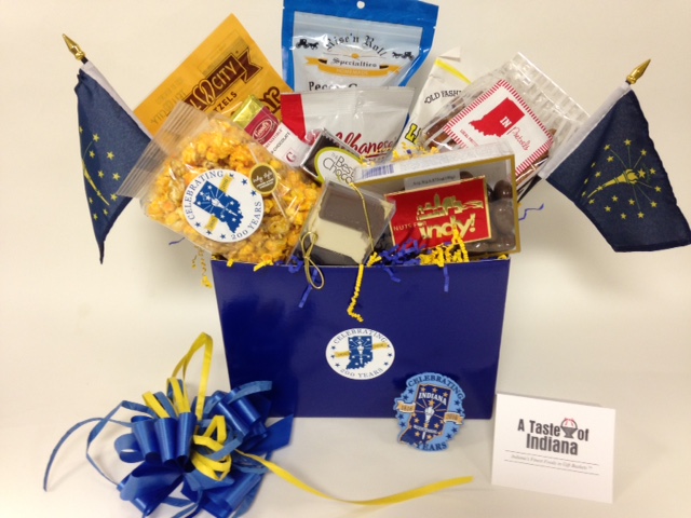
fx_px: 659
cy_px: 259
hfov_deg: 55.4
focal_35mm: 33
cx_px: 346
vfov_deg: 42.9
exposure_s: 1/20
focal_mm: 4.12
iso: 100
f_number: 2.4
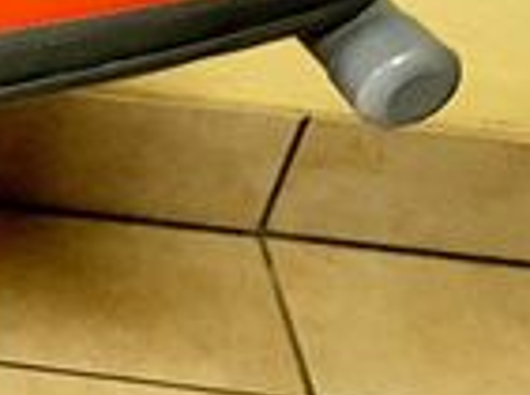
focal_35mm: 185
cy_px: -45
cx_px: -1222
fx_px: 2825
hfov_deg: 8.4
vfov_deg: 7.9
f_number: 1.8
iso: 400
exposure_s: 1/50
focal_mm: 5.4
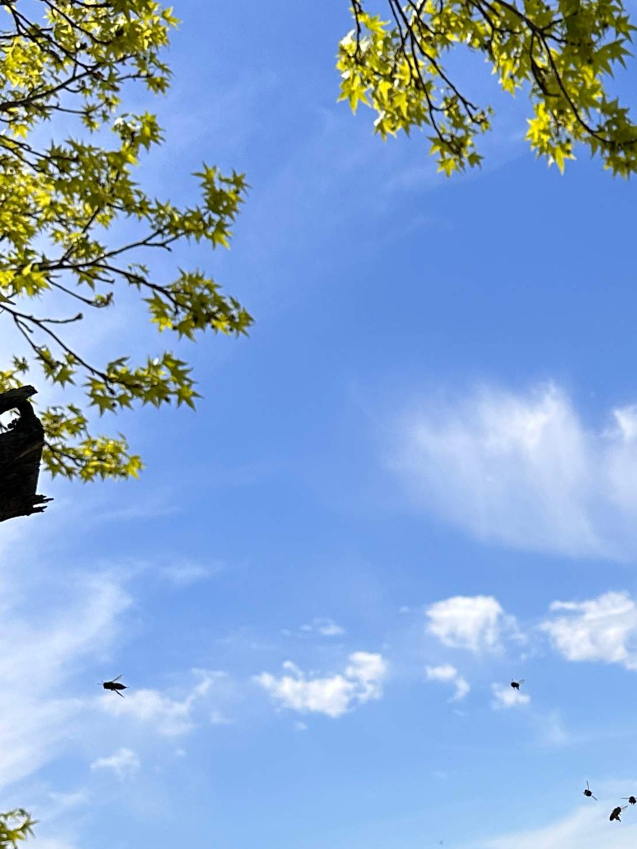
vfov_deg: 28.3
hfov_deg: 21.0
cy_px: 765
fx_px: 1619
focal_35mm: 66
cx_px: 725
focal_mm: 6.86
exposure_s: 1/5848
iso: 80
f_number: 1.78
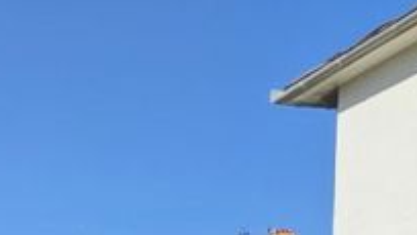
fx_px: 542
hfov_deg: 25.9
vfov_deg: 17.0
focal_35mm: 49
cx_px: -254
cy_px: 486
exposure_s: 1/2265
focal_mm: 2.2
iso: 50
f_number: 2.2
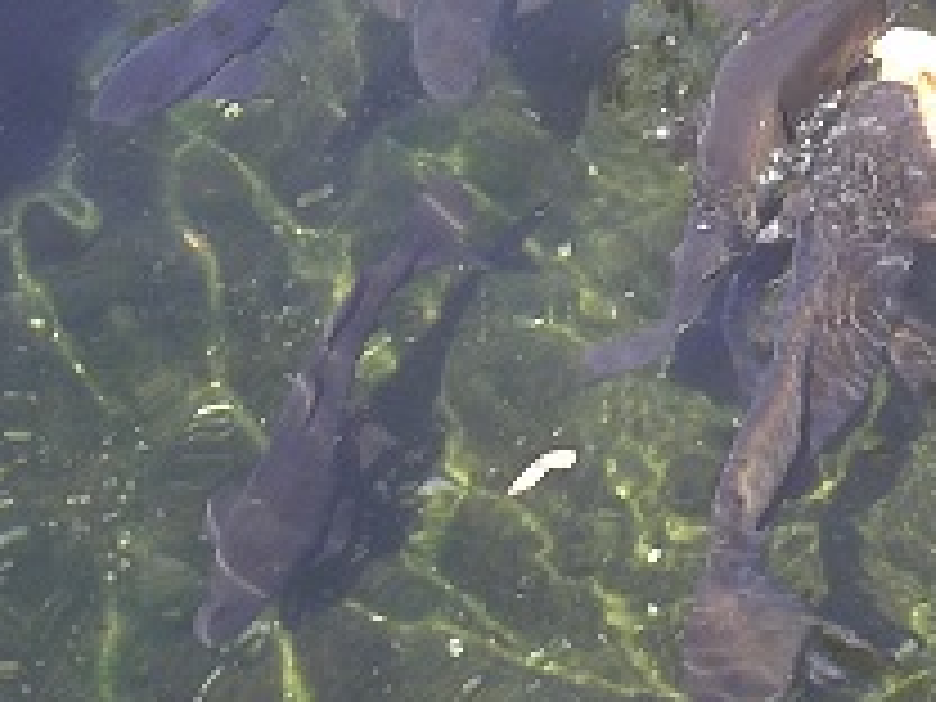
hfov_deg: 12.8
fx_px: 3948
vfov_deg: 10.0
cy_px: -126
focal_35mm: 146
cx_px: 1395
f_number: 4.5
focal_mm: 6.3
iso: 80
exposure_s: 1/80
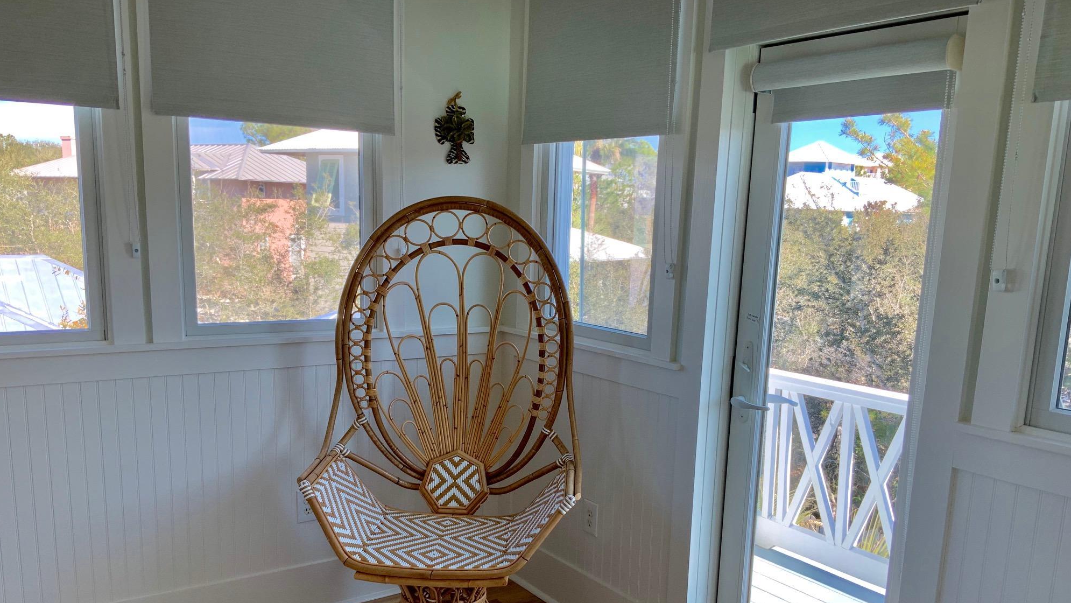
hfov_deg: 61.0
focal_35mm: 32
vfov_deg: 36.4
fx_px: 909
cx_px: 537
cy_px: 393
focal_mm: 3
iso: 16
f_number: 1.8
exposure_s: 1/137
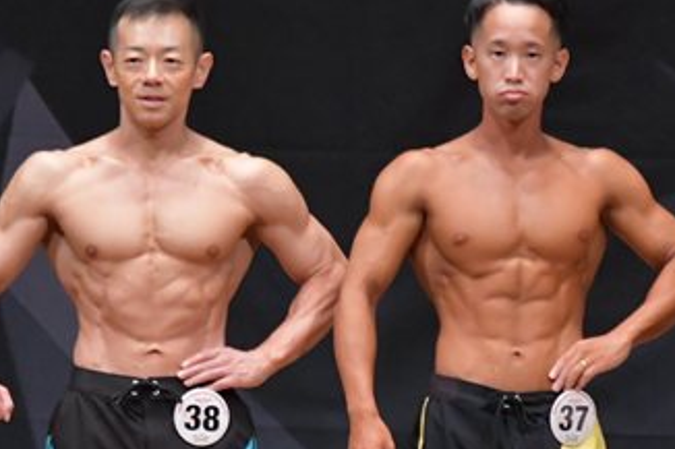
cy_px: 428
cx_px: 502
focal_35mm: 714
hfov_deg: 2.9
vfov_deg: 1.9
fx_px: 13380
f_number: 5.6
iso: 6400
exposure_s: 1/400
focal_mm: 200
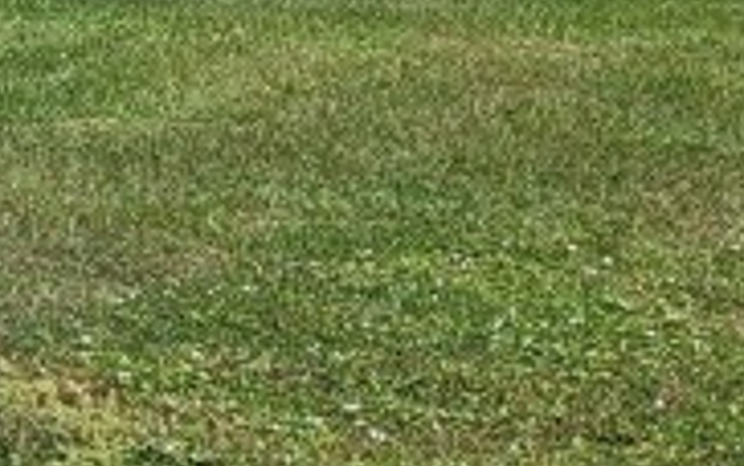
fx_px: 3145
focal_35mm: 155
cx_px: -924
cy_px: -221
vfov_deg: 8.3
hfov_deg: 11.6
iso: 40
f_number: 1.8
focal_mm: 5.4
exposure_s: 1/2043
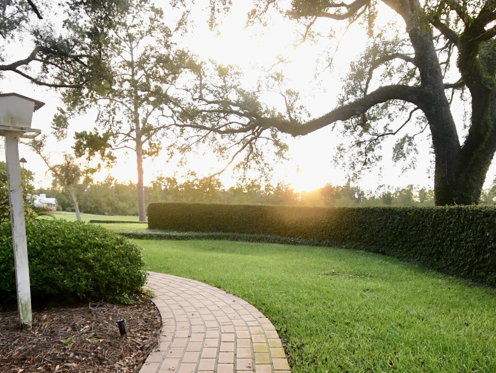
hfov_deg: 59.9
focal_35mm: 30
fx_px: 430
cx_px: 256
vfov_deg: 45.3
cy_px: 275
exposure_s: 1/125
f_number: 4.5
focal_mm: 10
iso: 2000
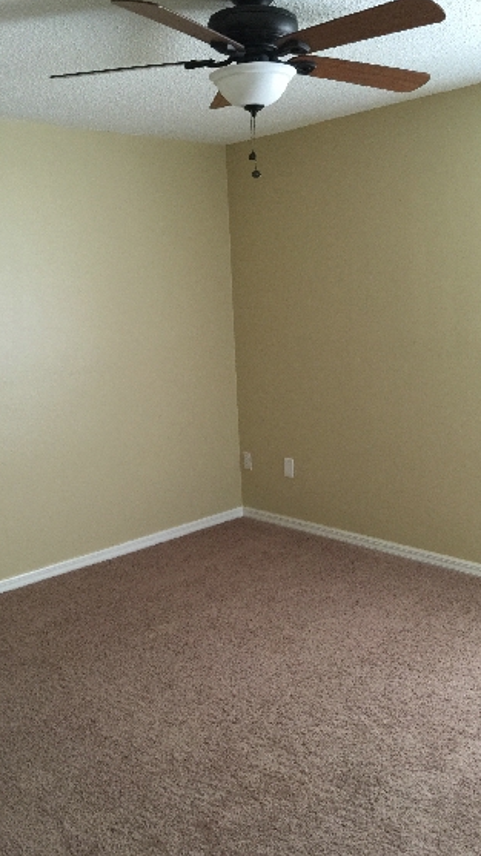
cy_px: 444
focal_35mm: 34
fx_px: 772
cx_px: 230
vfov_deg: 58.0
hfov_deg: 34.6
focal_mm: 4.15
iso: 125
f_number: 2.2
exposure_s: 1/10
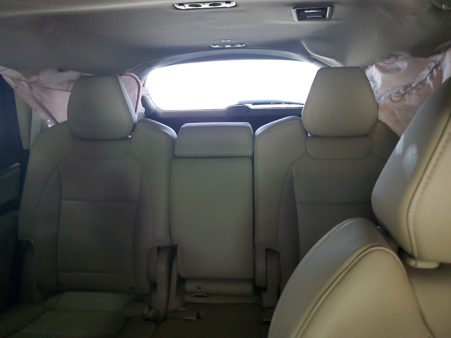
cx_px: 226
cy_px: 169
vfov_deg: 53.1
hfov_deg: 67.3
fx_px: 339
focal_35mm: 26
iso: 285
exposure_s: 1/60.2
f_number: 1.5
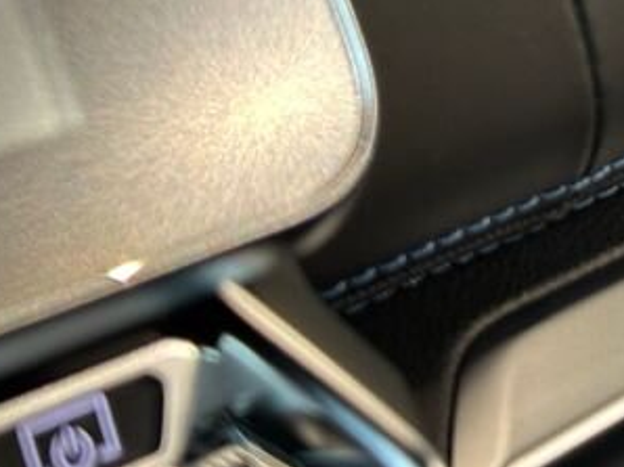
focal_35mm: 165
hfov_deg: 11.4
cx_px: 976
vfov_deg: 8.7
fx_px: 2972
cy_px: -304
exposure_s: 1/50
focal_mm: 6.86
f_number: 1.78
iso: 250
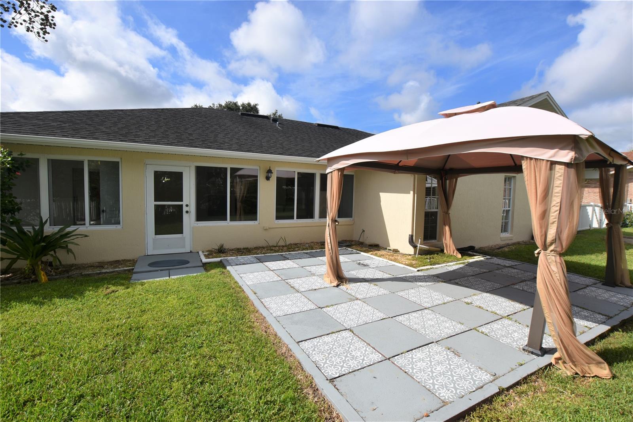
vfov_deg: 77.3
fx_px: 264
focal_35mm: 15
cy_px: 211
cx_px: 316
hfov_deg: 100.4
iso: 100
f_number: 10
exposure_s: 1/250
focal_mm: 10
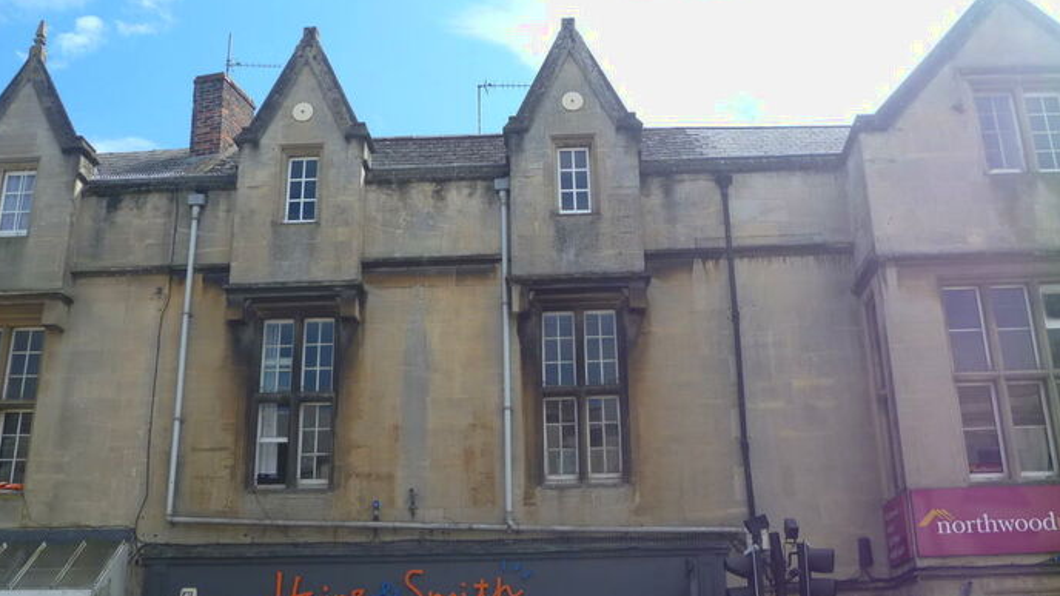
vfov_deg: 29.0
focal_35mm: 41
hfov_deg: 49.4
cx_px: 527
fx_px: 1152
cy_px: 272
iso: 100
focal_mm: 6.6
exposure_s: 1/1000
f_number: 3.1
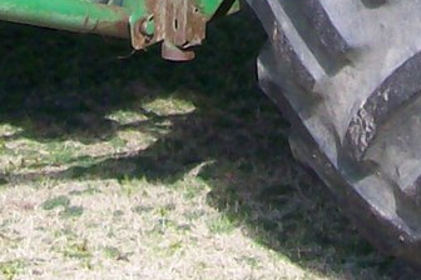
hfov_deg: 9.0
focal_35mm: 228
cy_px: -594
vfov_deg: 5.6
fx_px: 2666
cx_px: 281
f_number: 2.7
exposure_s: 1/478
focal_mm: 6
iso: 80
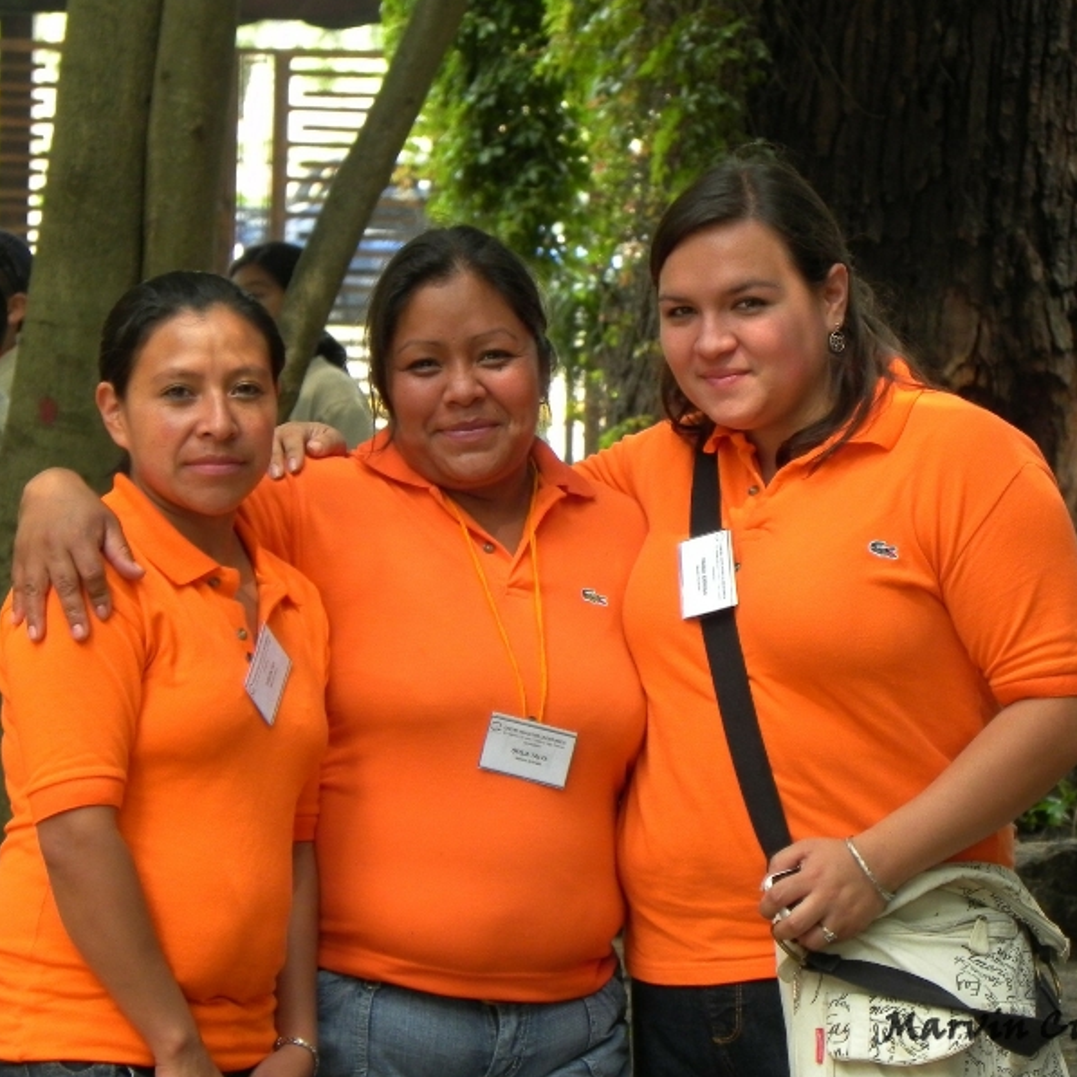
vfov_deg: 7.0
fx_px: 8835
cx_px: 577
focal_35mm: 251
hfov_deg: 7.0
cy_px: 538
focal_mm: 37.7
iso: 400
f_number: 5
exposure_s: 1/160
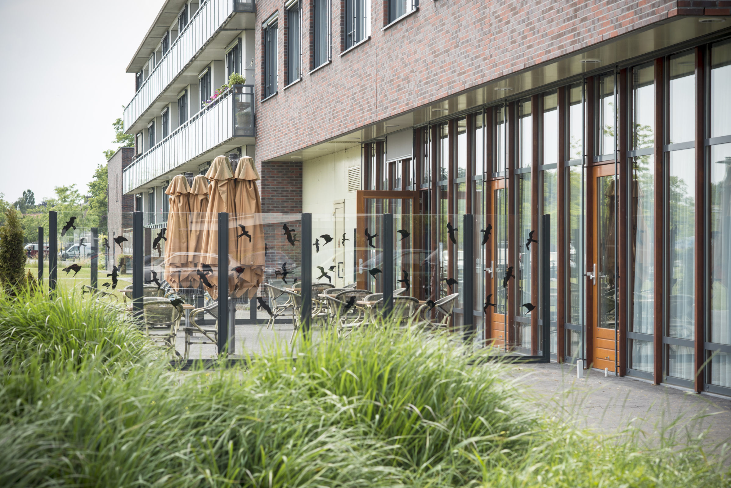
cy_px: 244
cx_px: 366
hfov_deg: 23.9
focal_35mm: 85
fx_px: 1727
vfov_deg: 16.1
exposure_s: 1/250
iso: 160
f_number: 7.1
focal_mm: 85
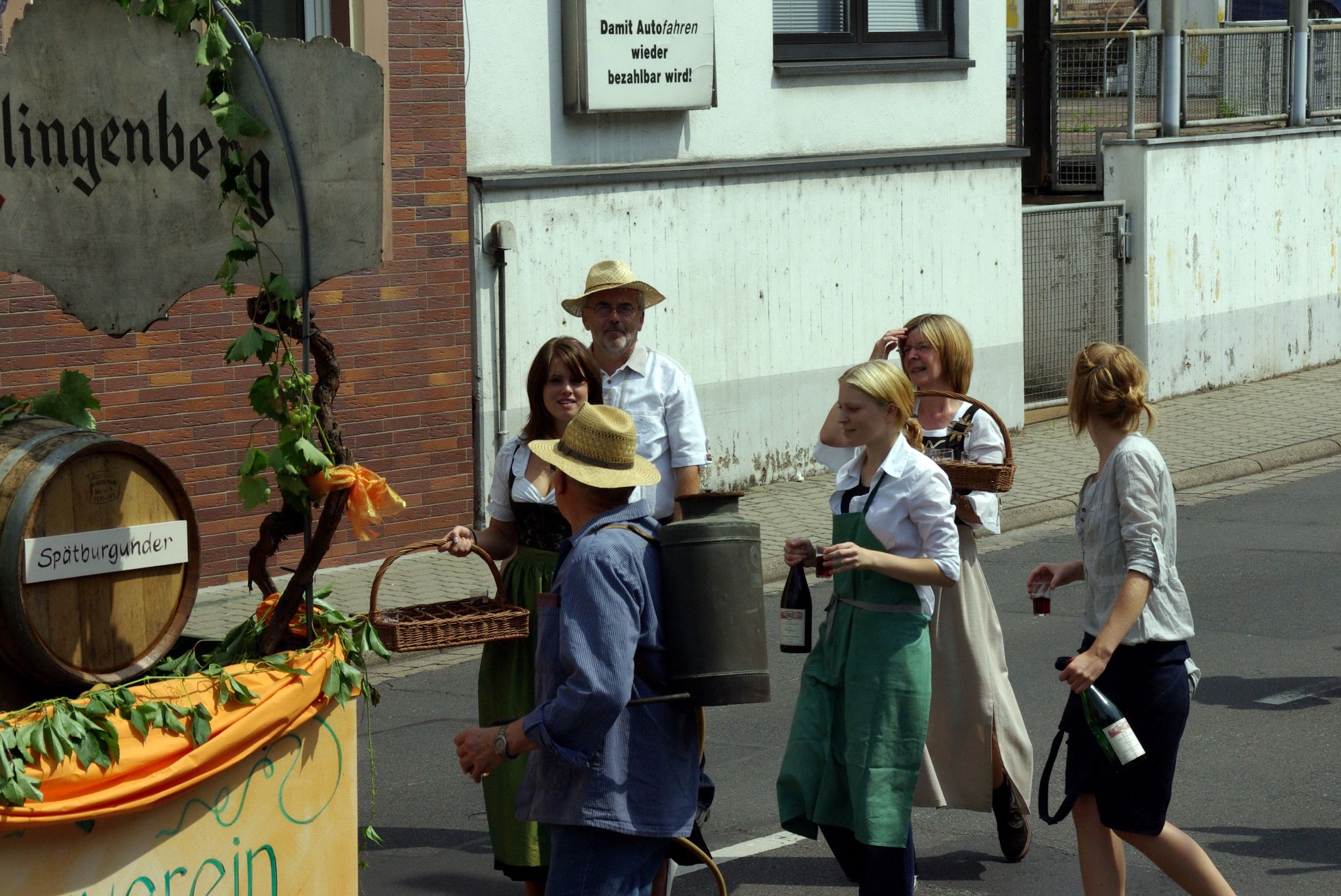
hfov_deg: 20.0
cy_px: 448
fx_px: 3803
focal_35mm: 102
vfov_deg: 13.5
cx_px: 670
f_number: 8
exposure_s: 1/1500
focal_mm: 68
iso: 400
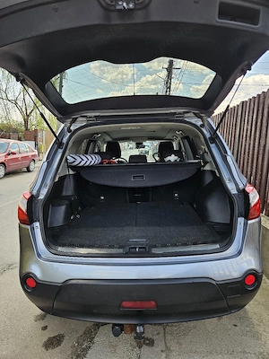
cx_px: 134
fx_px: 238
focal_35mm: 23
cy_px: 180
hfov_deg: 58.9
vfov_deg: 73.9
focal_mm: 5.4
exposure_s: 1/455
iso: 40
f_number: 1.8
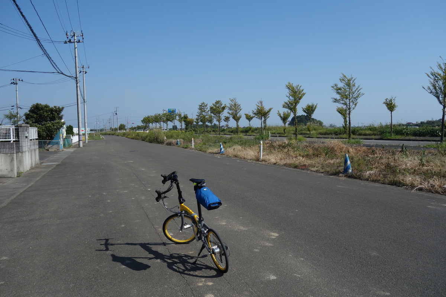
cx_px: 223
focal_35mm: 28
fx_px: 347
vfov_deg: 46.4
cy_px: 148
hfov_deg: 65.5
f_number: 5.6
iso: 125
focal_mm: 10.4
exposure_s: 1/800
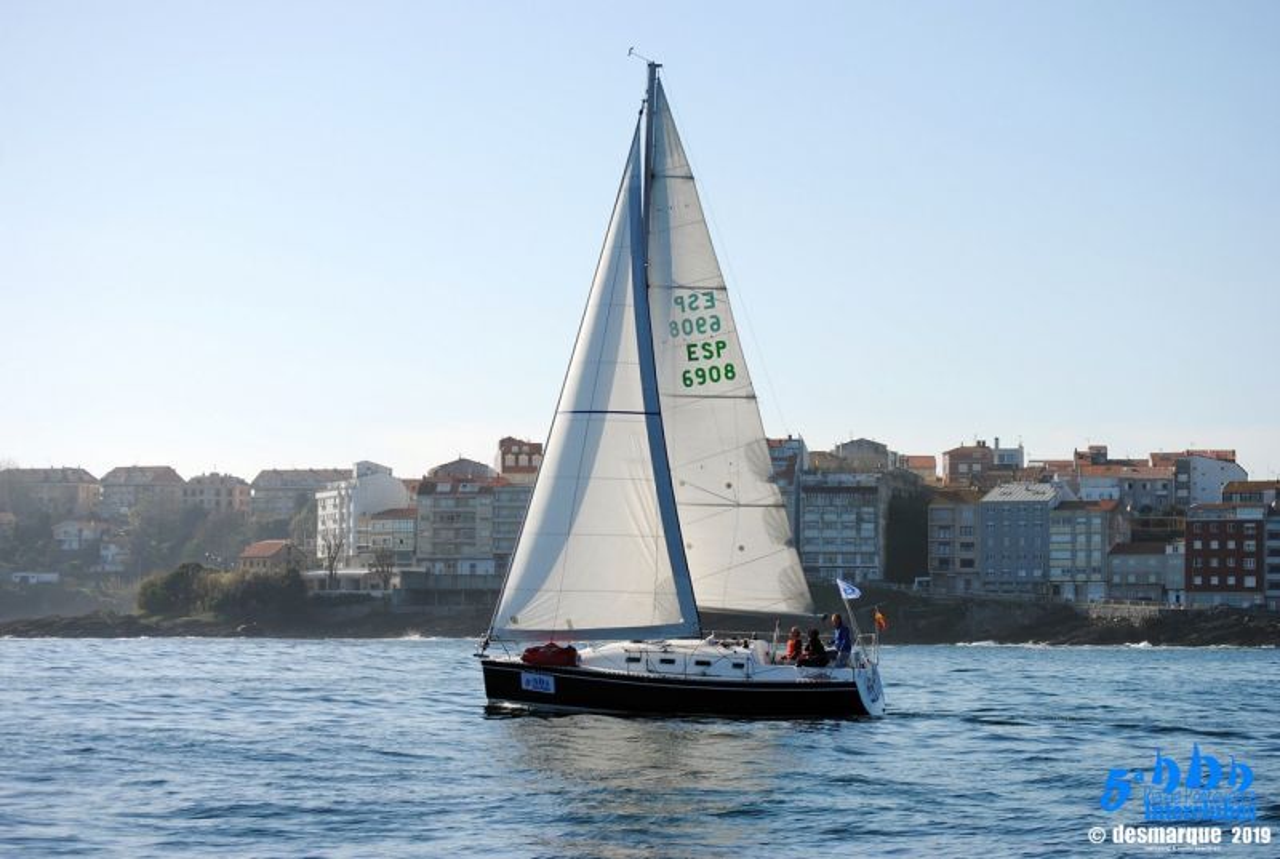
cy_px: 430
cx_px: 640
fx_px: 3313
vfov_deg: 14.8
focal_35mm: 93
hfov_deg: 21.9
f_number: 6.3
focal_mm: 62
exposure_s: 1/640
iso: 100
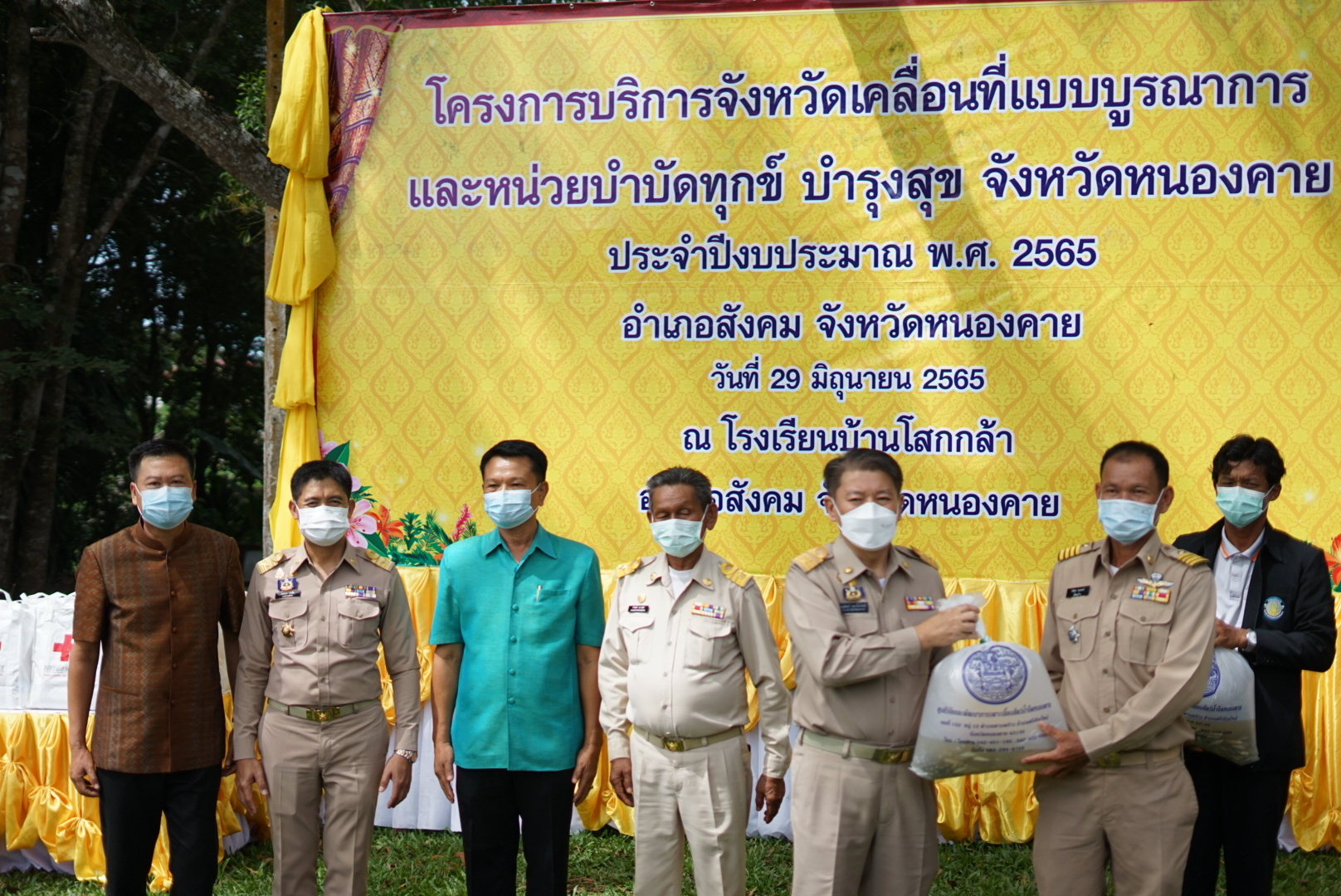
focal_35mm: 50
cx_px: 670
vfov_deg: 27.0
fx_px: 1864
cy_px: 448
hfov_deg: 39.6
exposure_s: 1/8000
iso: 400
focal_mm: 50
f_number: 2
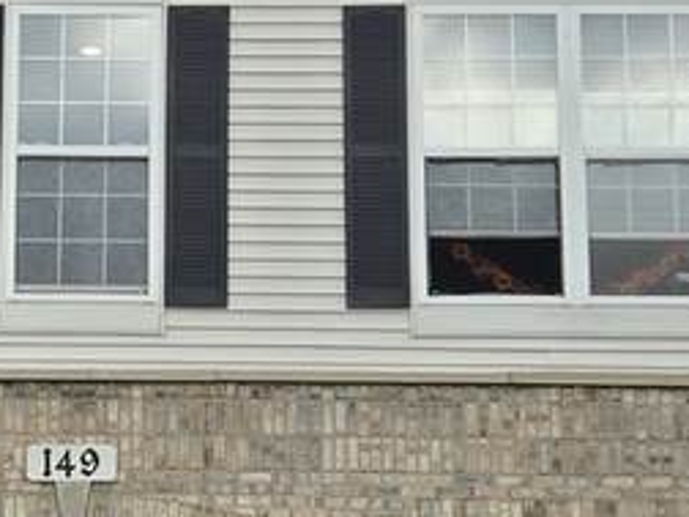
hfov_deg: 16.5
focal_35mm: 117
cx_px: 30
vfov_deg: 12.7
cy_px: 298
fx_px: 2329
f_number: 1.8
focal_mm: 5.4
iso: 25
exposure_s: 1/970
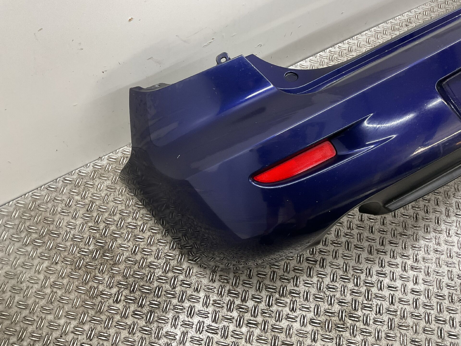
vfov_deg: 48.2
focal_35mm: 29
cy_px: 173
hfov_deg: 61.7
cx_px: 230
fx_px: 386
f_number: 1.8
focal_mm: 3
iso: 100
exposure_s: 1/50
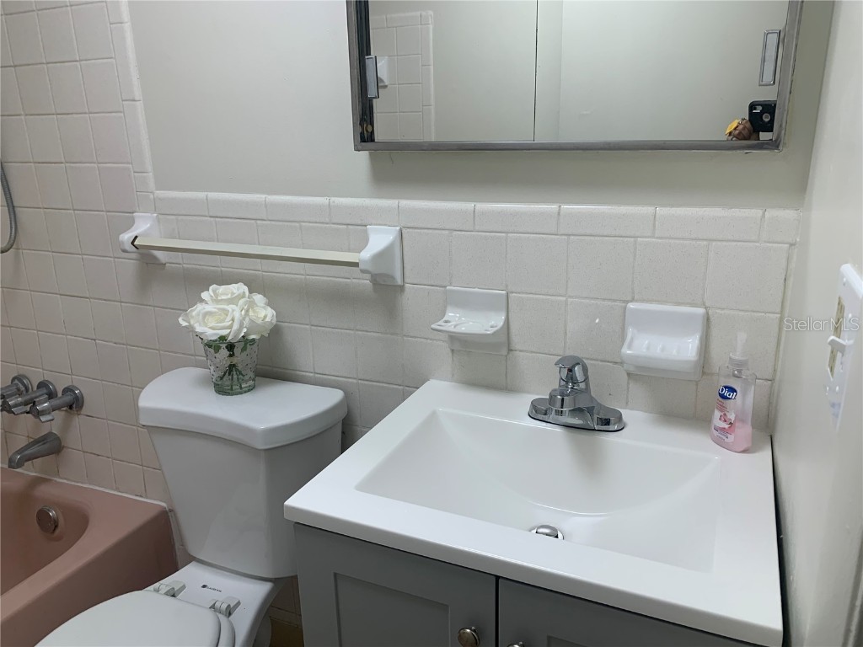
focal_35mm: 26
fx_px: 648
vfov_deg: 53.1
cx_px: 432
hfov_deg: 67.3
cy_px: 324
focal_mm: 4.25
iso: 64
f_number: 1.8
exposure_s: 1/120
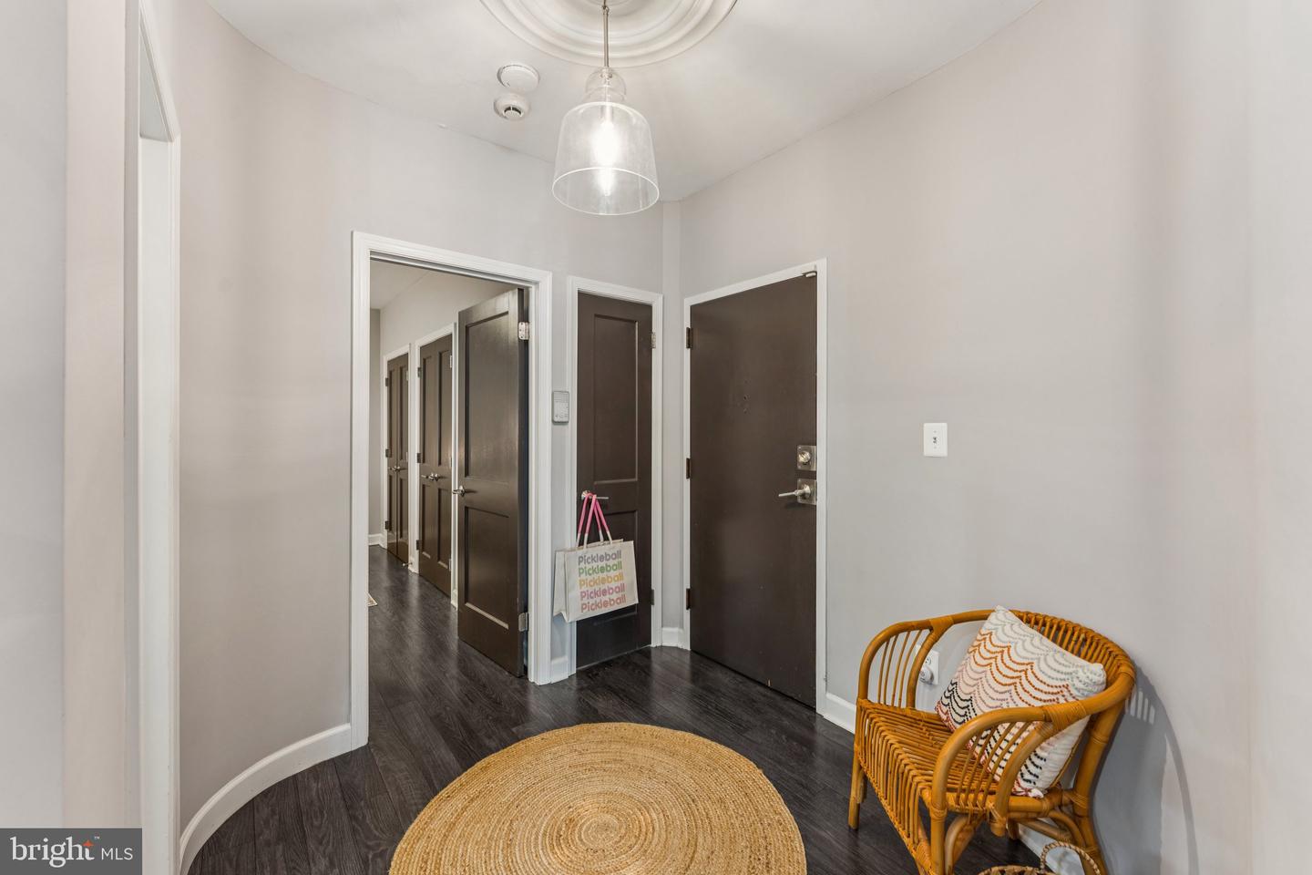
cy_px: 438
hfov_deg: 104.3
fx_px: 510
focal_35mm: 14
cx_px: 656
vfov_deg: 81.2
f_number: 8
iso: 200
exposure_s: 1/1.67
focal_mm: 14
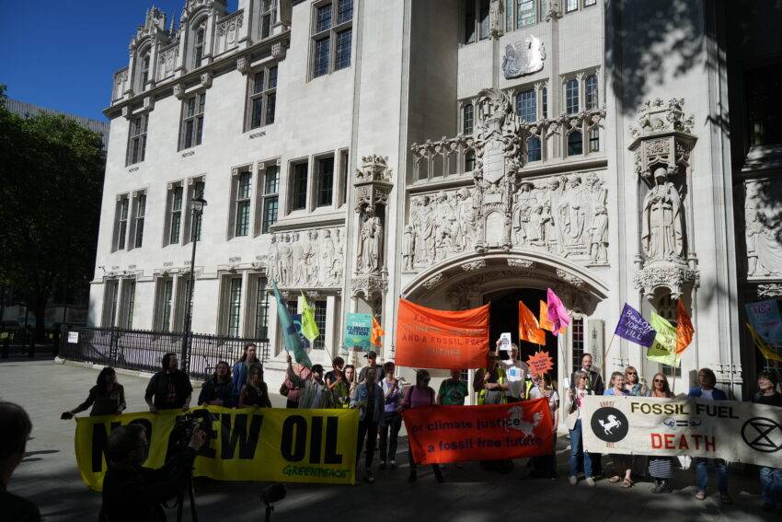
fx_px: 521
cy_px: 261
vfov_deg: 53.2
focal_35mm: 24
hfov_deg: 73.7
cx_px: 391
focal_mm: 24
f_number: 5.6
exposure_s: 1/8000
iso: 800
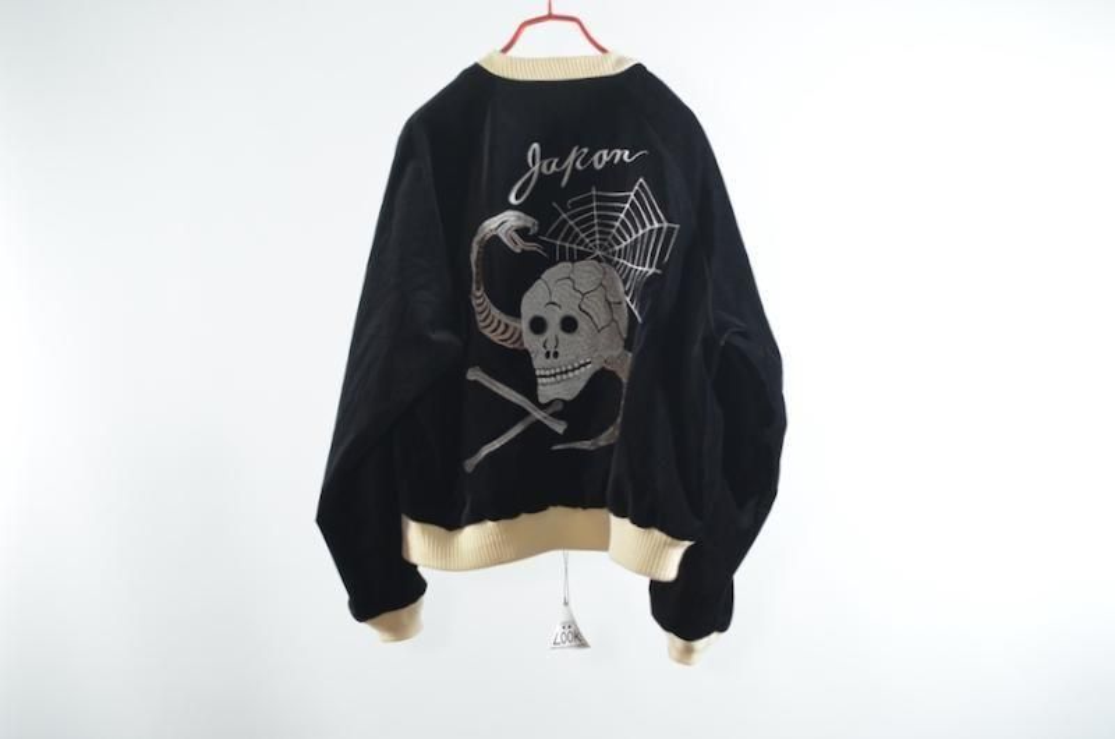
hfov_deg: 33.5
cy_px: 370
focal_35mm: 60
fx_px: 1855
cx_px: 558
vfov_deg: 22.5
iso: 800
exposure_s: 1/60
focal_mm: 40
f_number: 3.5
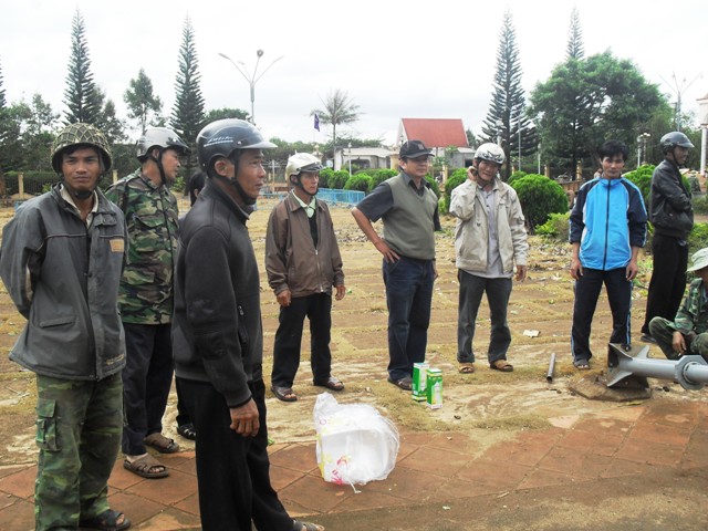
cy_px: 266
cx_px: 354
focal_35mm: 35
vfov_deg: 40.7
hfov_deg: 52.6
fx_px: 716
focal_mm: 6.3
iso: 100
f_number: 8.4
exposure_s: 1/90
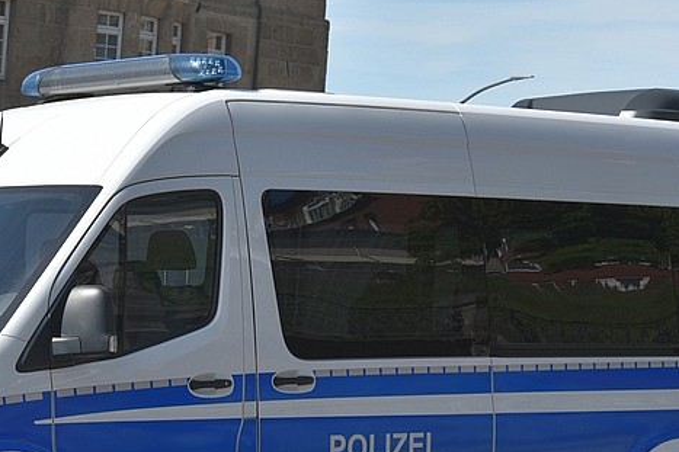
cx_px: 233
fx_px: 2545
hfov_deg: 15.2
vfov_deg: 10.1
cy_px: 336
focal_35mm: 135
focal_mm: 70
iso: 200
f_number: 9
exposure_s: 1/320
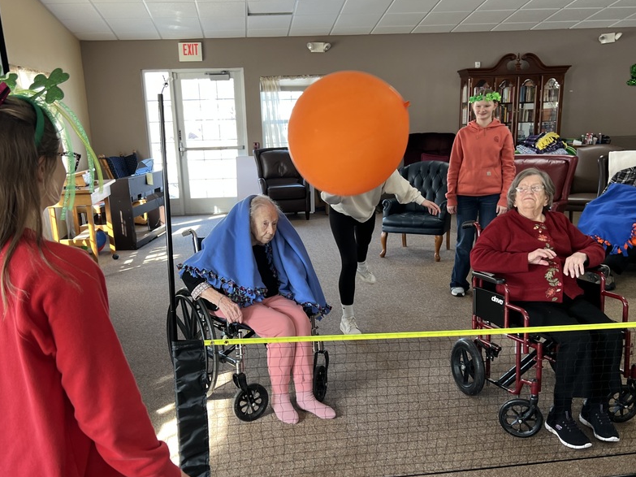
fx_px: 625
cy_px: 283
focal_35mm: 34
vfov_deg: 41.6
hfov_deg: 53.9
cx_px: 305
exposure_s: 1/60
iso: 64
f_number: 1.5
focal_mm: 5.7
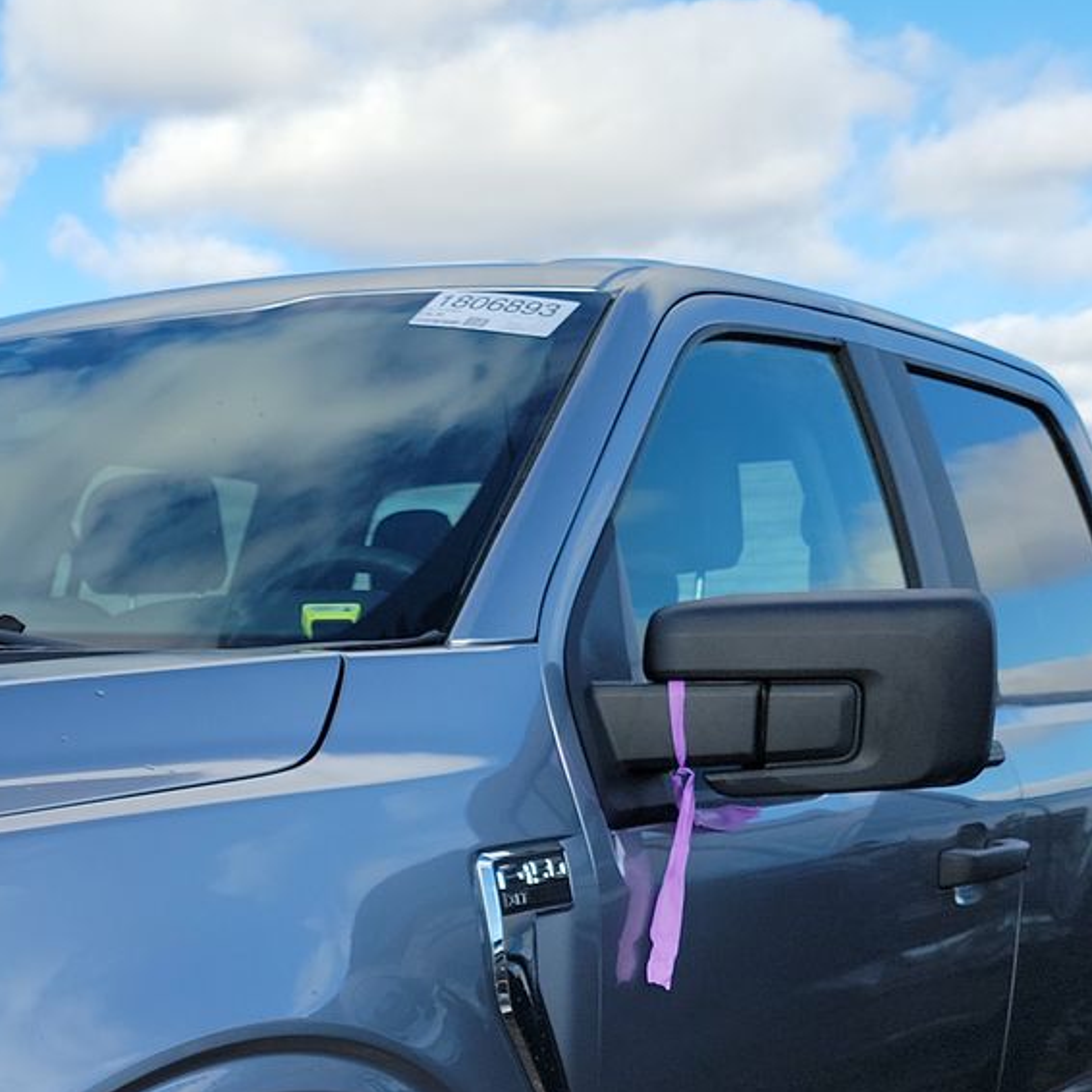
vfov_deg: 27.4
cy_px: 1024
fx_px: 2141
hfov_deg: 26.2
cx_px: -139
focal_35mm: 60
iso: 50
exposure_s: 1/519
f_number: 1.8
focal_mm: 6.7
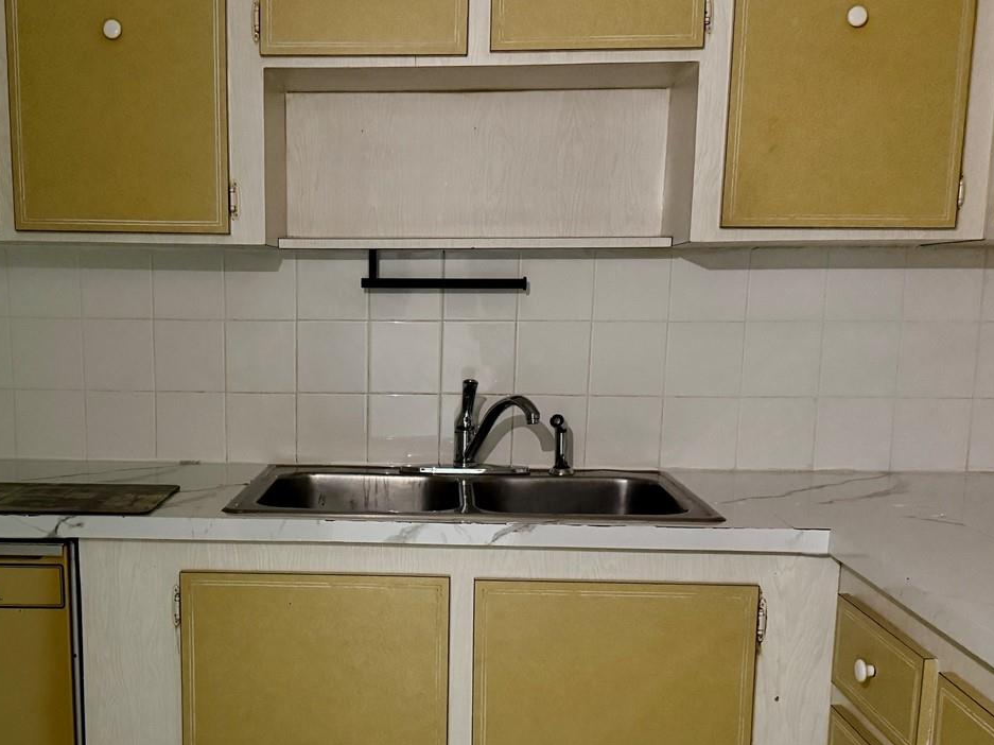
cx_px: 361
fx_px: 1177
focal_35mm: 41
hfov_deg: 45.3
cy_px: 501
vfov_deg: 34.8
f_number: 1.78
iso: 1000
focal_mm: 6.76
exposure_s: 1/31
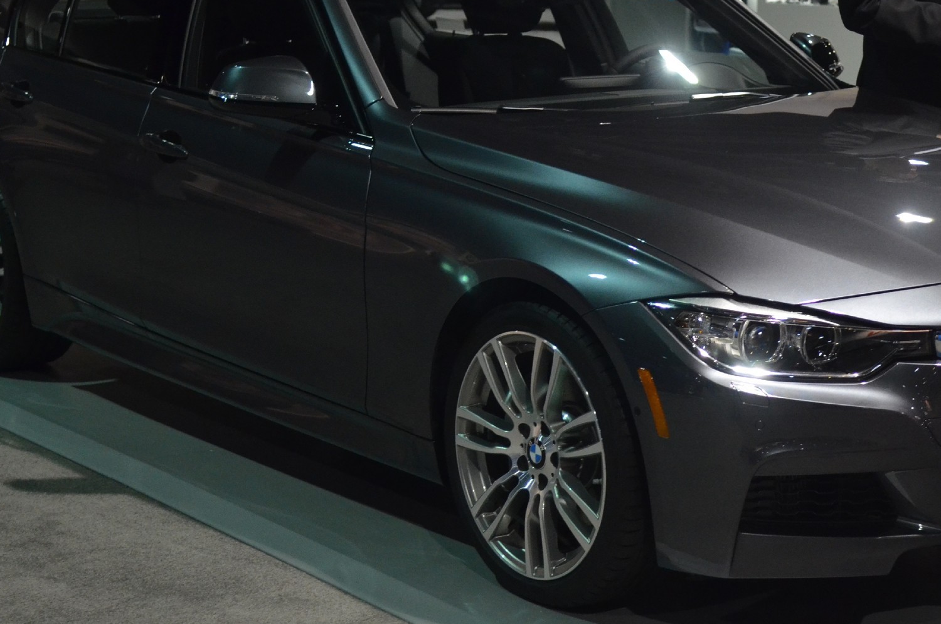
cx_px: 578
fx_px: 2218
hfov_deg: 23.9
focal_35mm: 85
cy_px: 174
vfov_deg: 15.9
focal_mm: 34
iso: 1600
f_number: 2.8
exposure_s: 1/60
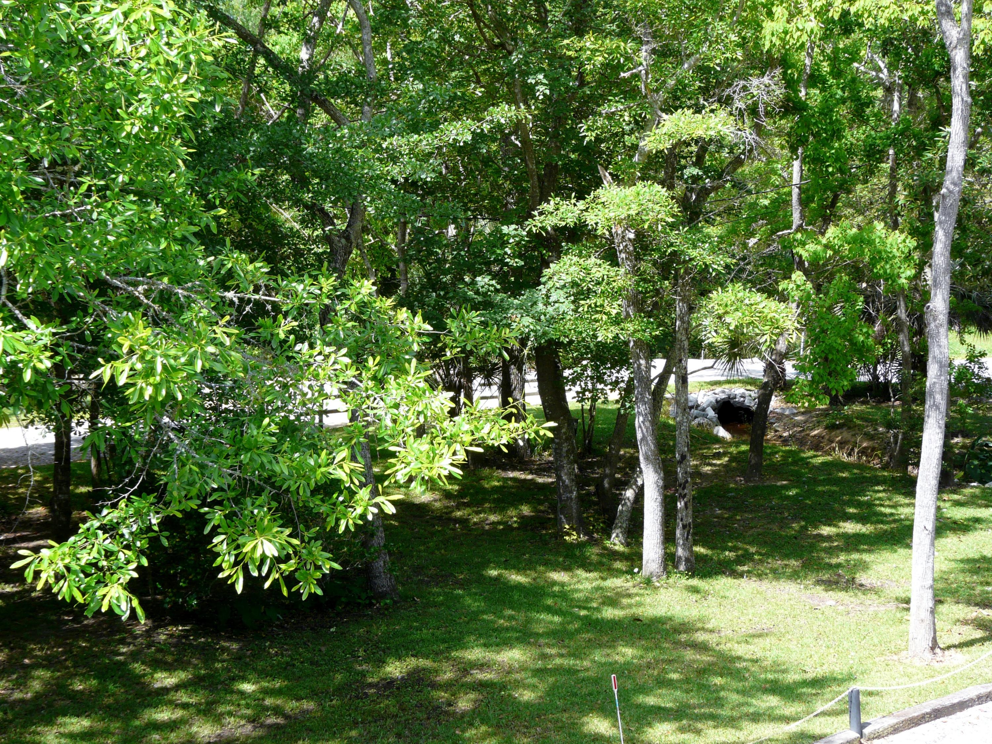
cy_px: 372
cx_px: 496
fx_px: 1490
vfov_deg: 28.0
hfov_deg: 36.8
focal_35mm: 52
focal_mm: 8.5
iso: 100
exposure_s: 1/160
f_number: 4
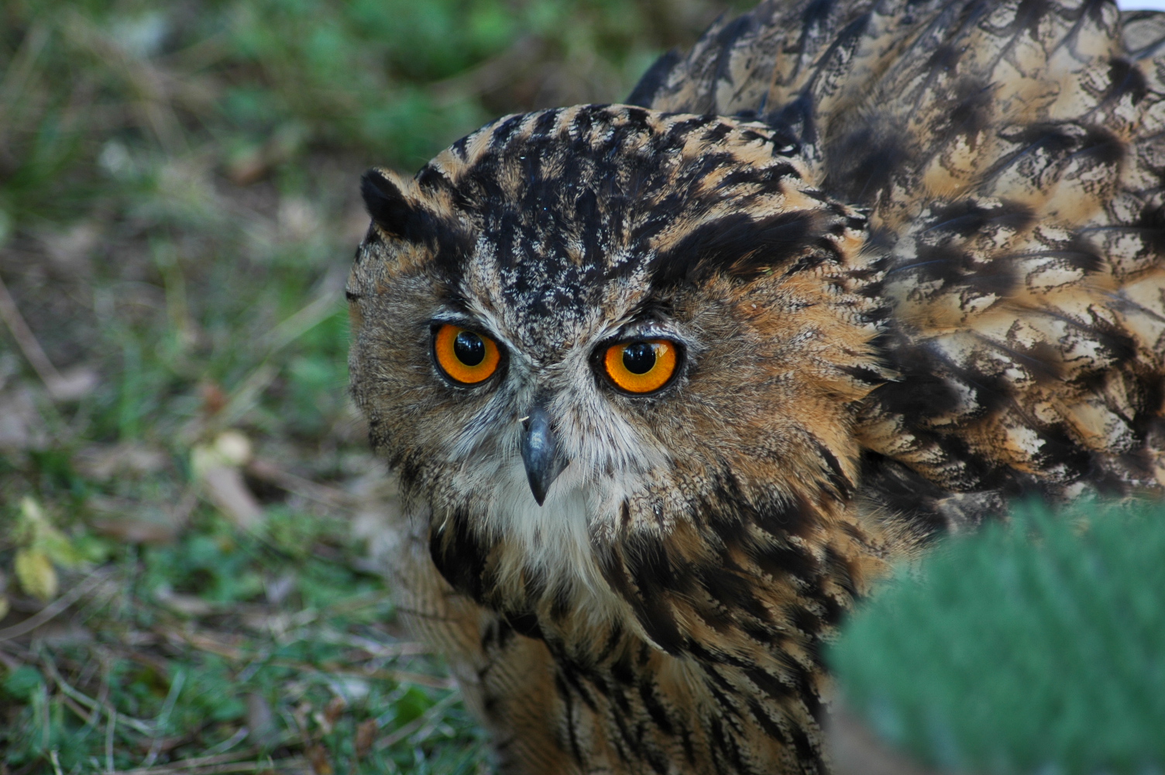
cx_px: 582
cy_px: 388
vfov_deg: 5.1
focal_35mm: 270
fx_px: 8730
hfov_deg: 7.6
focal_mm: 180
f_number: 4.8
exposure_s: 1/40
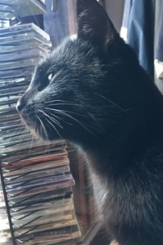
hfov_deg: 32.6
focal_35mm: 41
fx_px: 278
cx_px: 94
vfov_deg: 47.4
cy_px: 121
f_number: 2.2
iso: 125
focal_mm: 4.15
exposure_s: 1/17
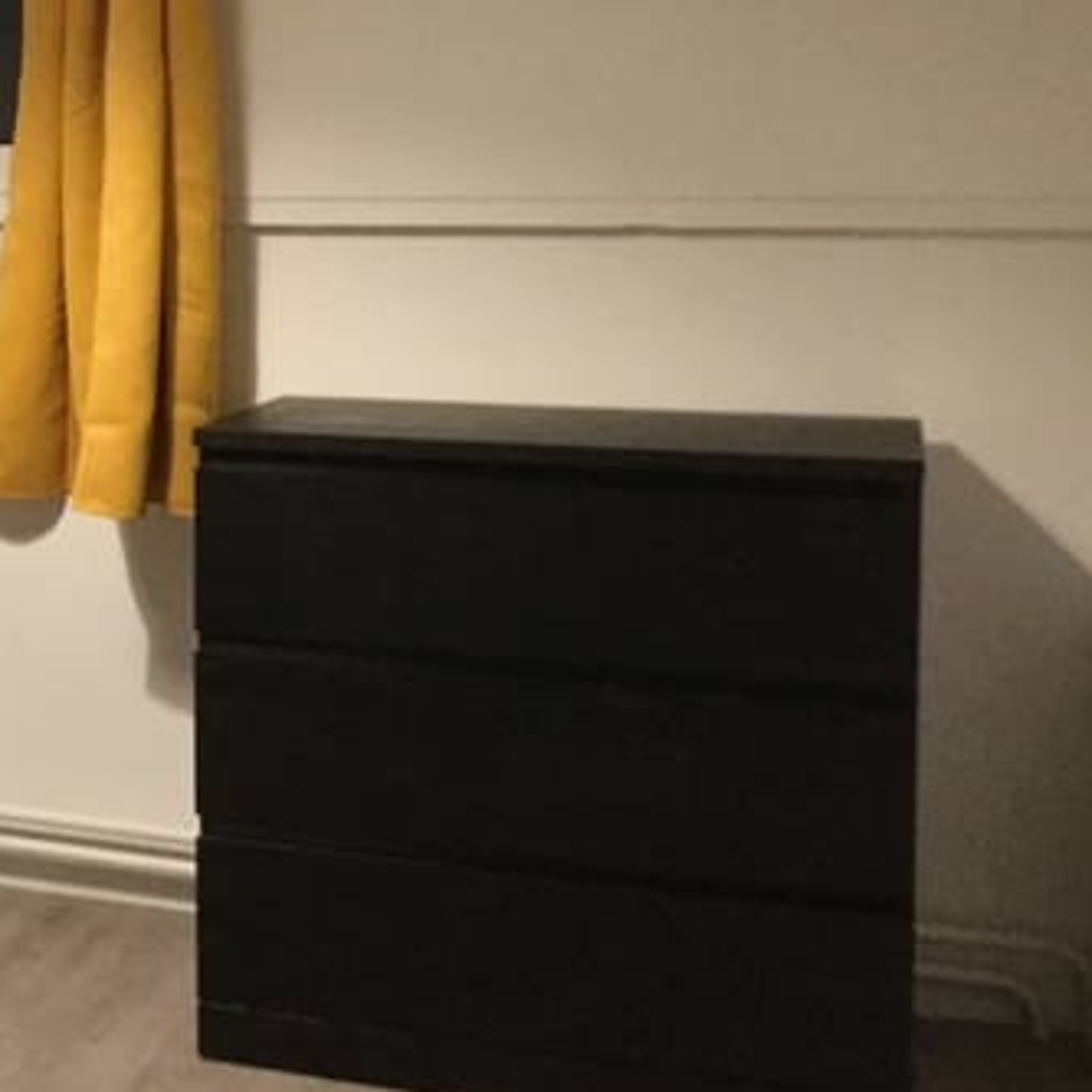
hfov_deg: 24.3
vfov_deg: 26.2
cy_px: 289
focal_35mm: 65
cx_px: -180
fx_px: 2320
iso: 250
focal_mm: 3.3
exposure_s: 1/17
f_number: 2.4
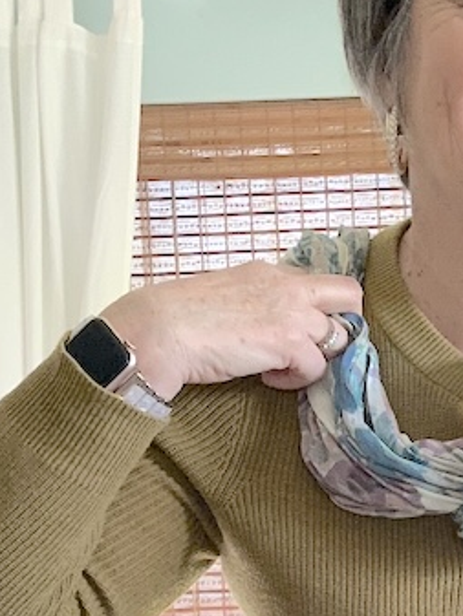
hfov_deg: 16.3
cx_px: 588
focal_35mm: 86
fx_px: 1533
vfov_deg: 21.8
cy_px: 644
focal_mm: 2.69
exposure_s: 1/74
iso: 80
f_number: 1.9
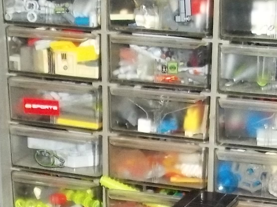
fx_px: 1112
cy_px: 394
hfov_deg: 14.1
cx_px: 48
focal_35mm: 139
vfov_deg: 10.0
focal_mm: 6.5
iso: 320
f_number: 3.1
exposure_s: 1/60
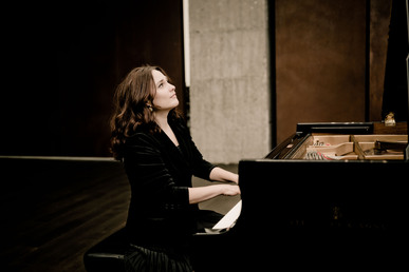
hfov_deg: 45.4
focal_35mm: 43
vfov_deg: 31.2
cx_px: 204
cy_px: 136
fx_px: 488
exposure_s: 1/60
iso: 400
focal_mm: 43
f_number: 2.2
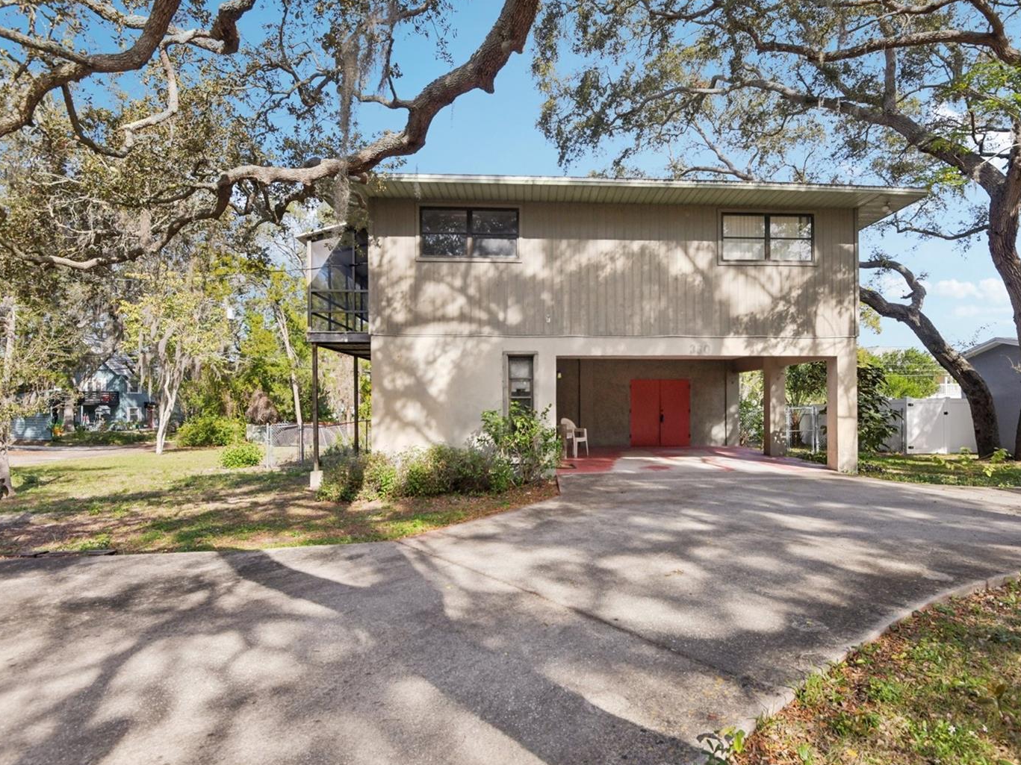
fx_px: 531
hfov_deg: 87.5
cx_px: 557
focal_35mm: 18
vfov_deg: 71.6
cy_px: 393
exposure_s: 1/640
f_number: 8
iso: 400
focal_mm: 16
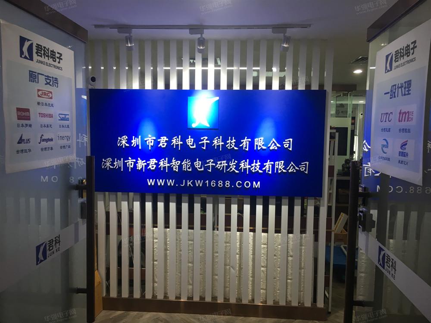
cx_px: 216
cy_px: 162
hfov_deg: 61.7
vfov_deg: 48.2
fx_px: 361
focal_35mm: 29
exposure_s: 1/33
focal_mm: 4.15
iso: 64
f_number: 2.2
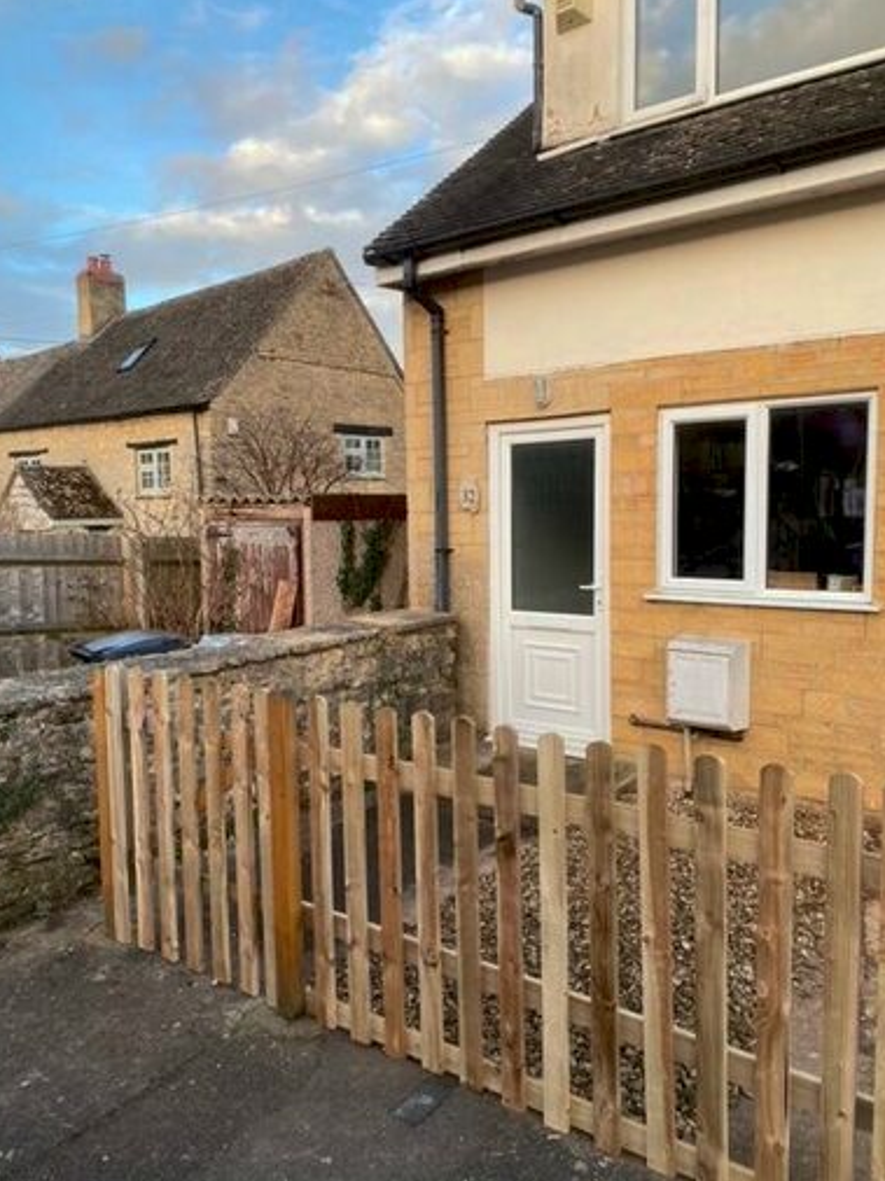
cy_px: 601
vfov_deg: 65.3
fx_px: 921
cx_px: 434
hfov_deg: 51.3
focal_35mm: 27
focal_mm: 4.25
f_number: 1.8
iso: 32
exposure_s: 1/306
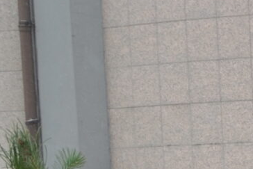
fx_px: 1336
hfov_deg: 8.8
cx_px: 777
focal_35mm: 190
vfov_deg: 6.9
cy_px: 361
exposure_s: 1/160
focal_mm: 18
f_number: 6.3
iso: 100
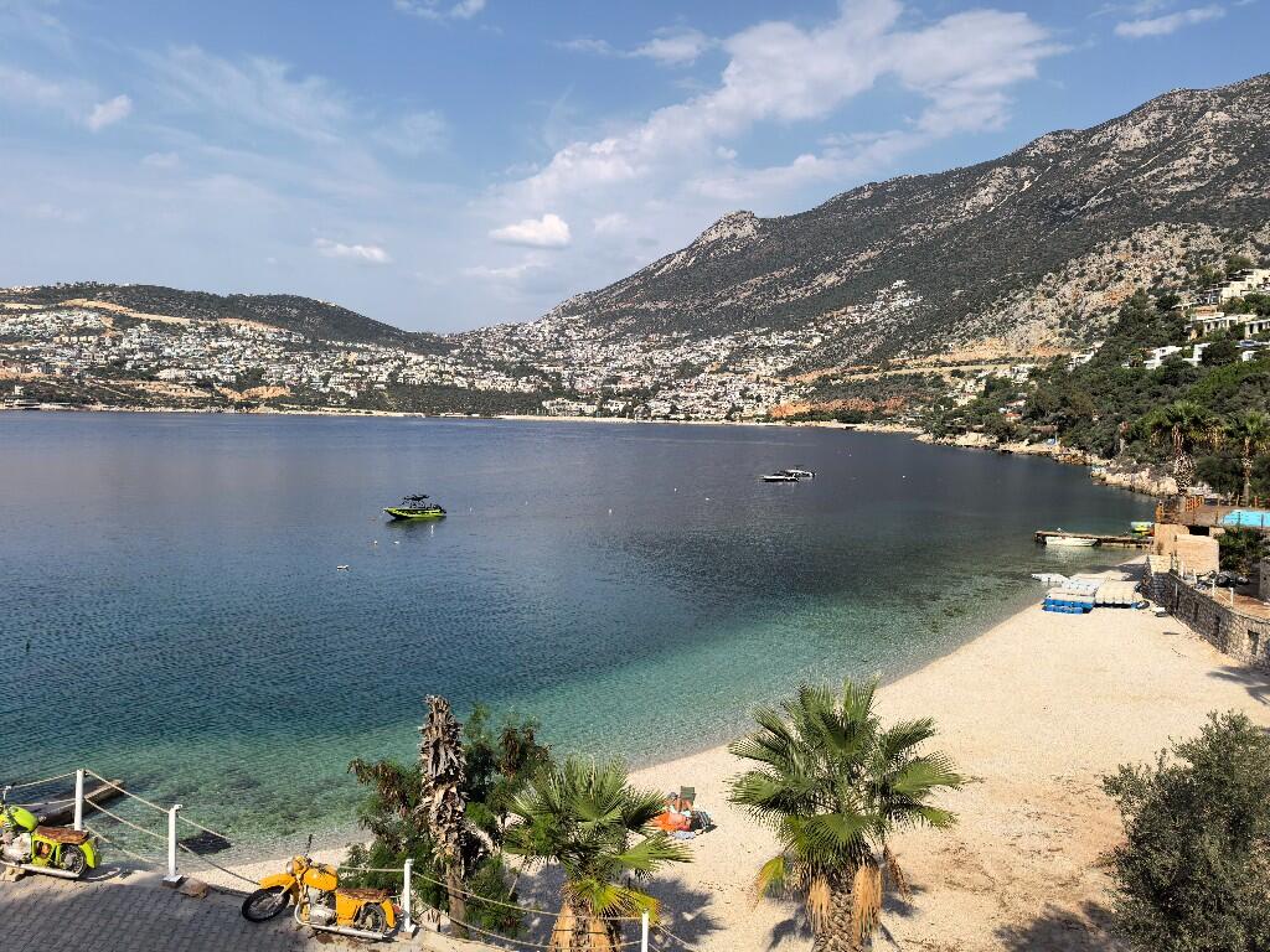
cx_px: 635
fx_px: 991
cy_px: 476
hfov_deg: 65.3
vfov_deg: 51.4
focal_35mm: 27
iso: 50
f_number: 2
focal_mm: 8.5
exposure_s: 1/3247
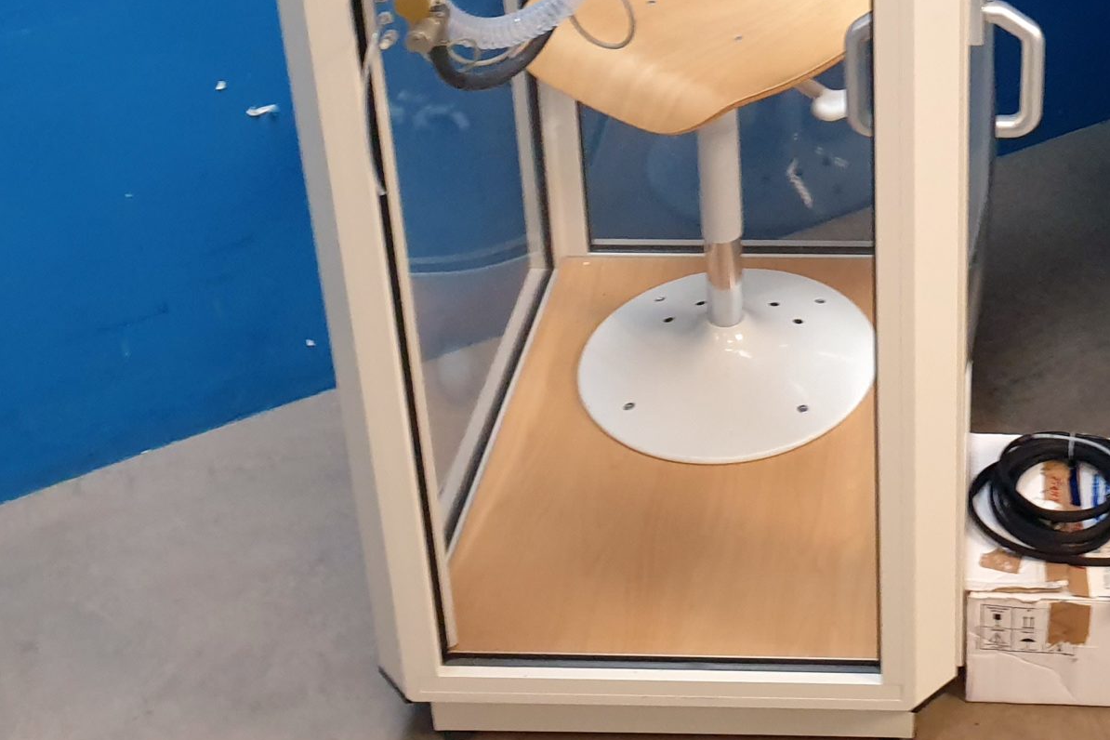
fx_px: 1788
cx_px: 950
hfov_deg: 33.1
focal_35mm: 58
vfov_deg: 21.7
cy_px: -139
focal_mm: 4.3
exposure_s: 1/50
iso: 320
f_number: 2.4
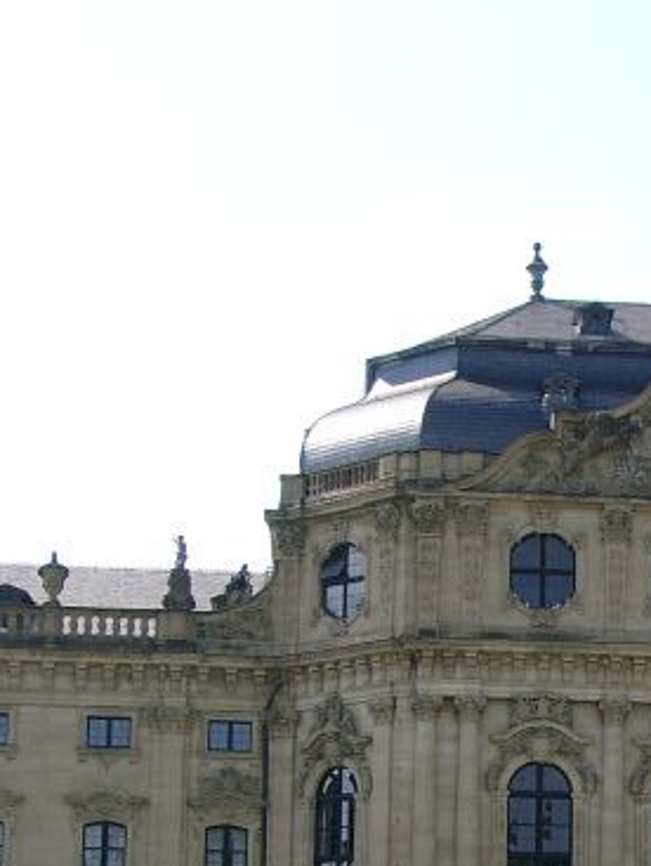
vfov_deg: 19.5
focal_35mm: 98
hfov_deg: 14.8
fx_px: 2453
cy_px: 842
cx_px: 668
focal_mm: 9.29
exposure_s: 1/464
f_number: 4
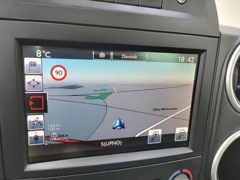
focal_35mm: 27
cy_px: 99
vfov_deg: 51.3
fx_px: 187
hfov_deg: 65.3
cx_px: 114
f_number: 1.8
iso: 105
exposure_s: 1/100
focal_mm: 5.56
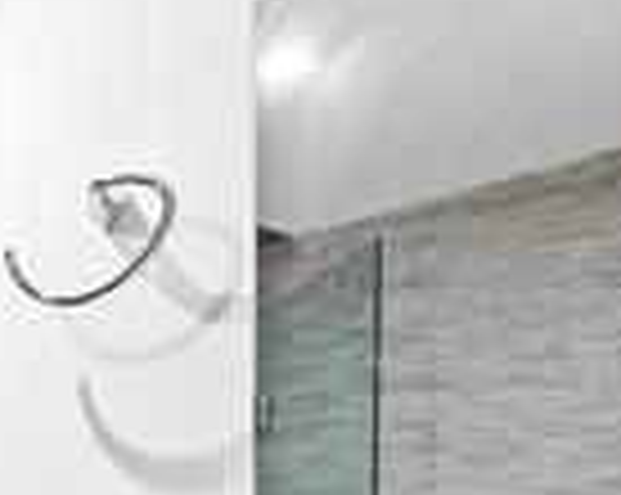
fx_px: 1120
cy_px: 632
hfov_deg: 24.1
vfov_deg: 22.5
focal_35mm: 61
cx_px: -320
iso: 200
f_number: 8
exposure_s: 1.6
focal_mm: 14
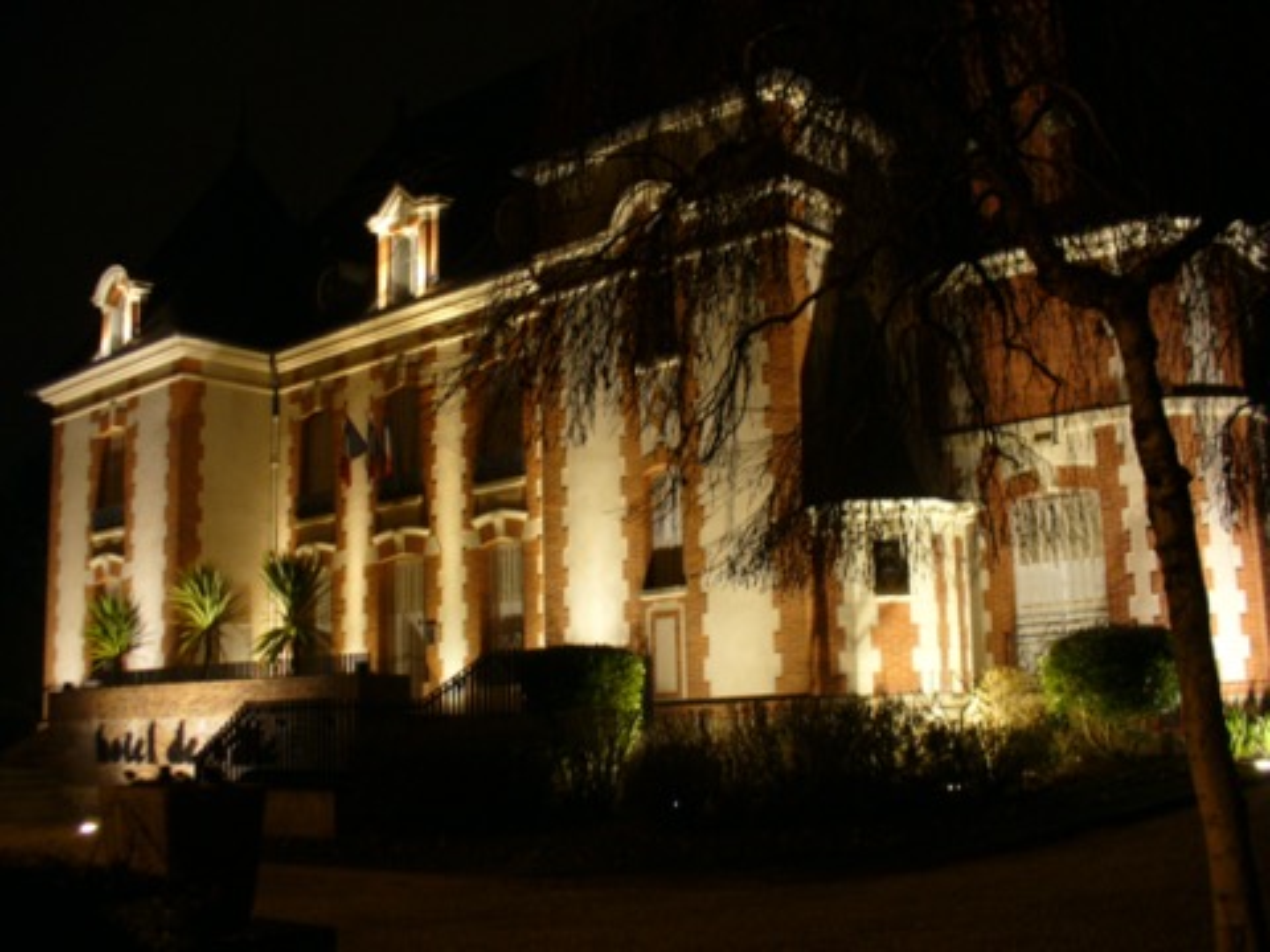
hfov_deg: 50.1
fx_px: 1357
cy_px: 476
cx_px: 635
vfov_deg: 38.7
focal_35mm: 37
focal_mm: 6.1
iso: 80
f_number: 2.8
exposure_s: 1/1.3
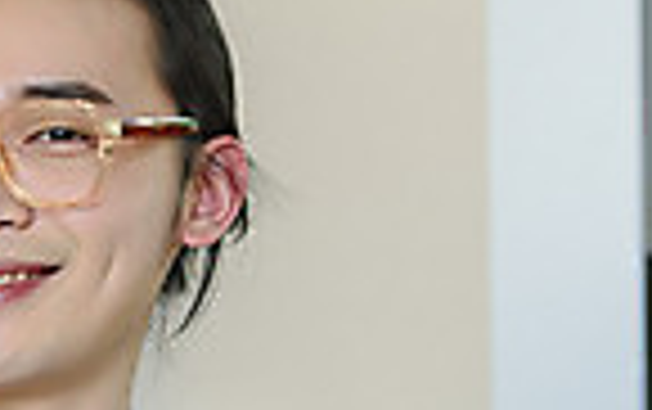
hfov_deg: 10.0
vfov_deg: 6.2
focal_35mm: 210
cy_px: 460
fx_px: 3736
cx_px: 236
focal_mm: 50
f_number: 3.5
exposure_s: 1/100
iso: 320
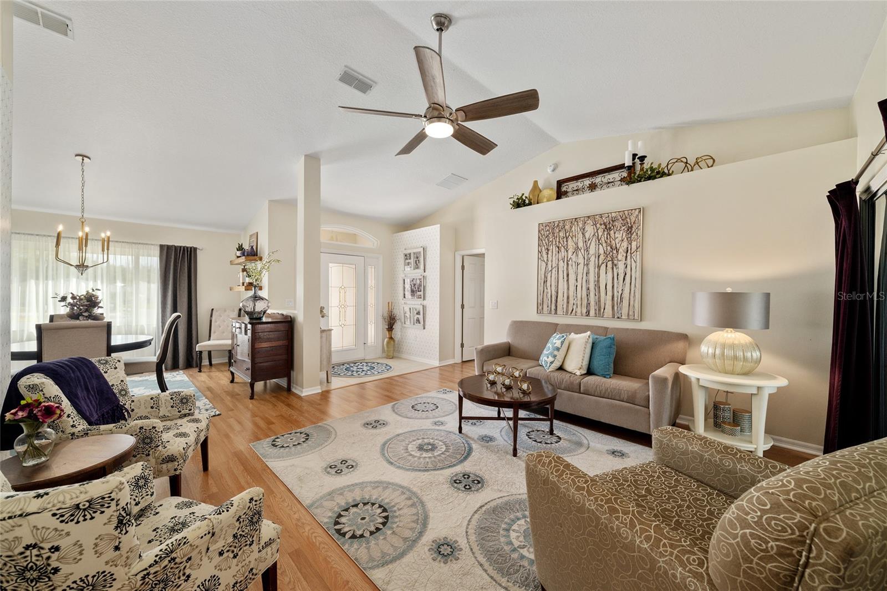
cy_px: 296
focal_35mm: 13
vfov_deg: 85.4
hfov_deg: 108.3
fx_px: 320
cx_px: 444
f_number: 8
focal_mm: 13
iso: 400
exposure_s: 1/20
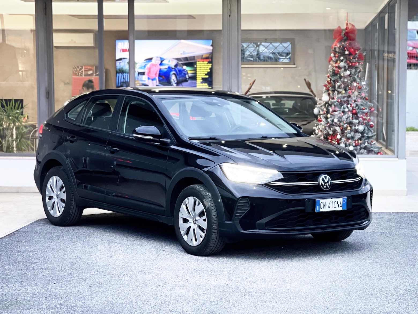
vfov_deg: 22.9
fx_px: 773
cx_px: 209
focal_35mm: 64
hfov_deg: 30.3
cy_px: 157
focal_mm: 7.5
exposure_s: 1/33
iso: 200
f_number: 2.2
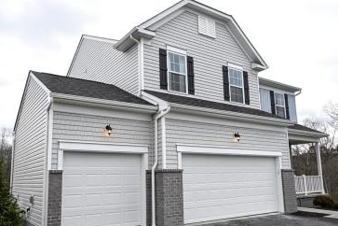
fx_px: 297
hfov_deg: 59.3
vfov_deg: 41.4
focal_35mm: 32
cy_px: 132
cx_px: 163
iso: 100
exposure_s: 1/60
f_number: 6.3
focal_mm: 17
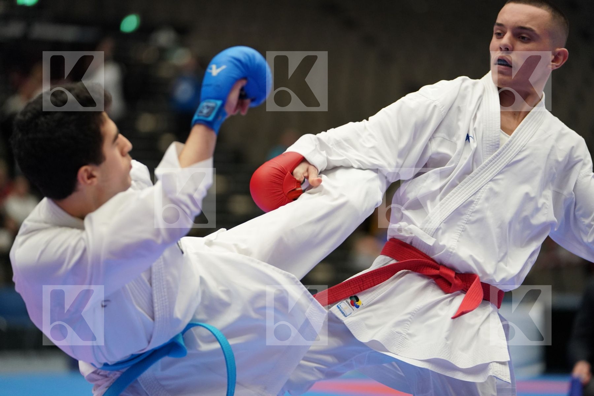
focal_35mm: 161
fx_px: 2656
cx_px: 297
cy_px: 198
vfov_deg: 8.5
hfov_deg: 12.8
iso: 3200
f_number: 2.8
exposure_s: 1/1000
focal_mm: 161
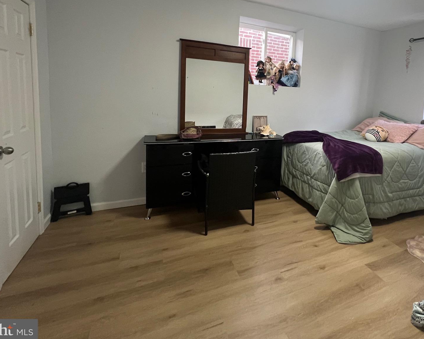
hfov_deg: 84.7
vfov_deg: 72.0
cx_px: 265
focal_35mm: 18
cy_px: 118
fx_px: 226
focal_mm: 1.57
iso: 400
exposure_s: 1/60
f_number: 1.8
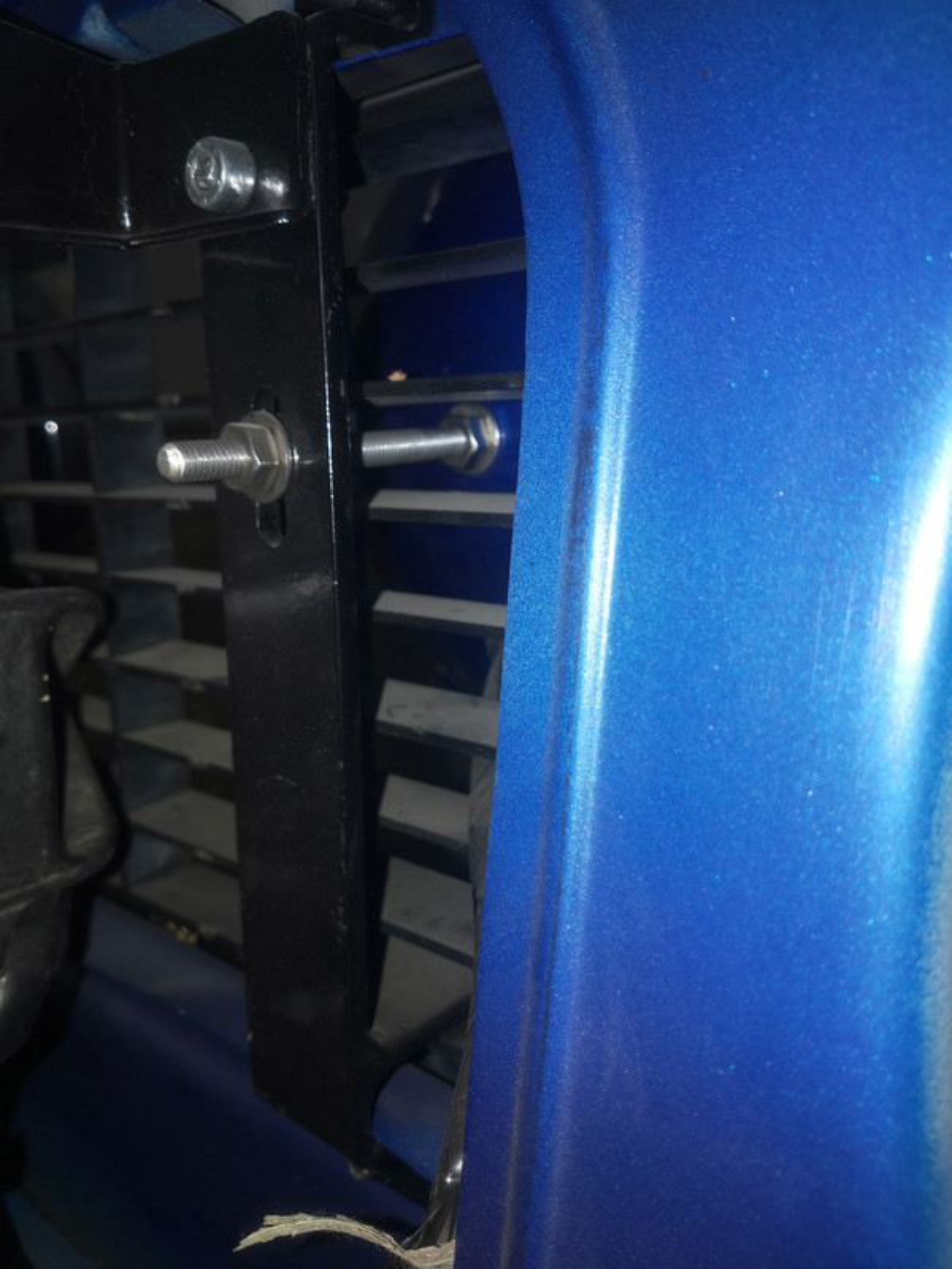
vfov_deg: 73.9
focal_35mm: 23
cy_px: 634
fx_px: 843
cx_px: 476
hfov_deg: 58.9
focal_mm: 3.99
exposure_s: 1/100
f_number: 1.7
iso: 61
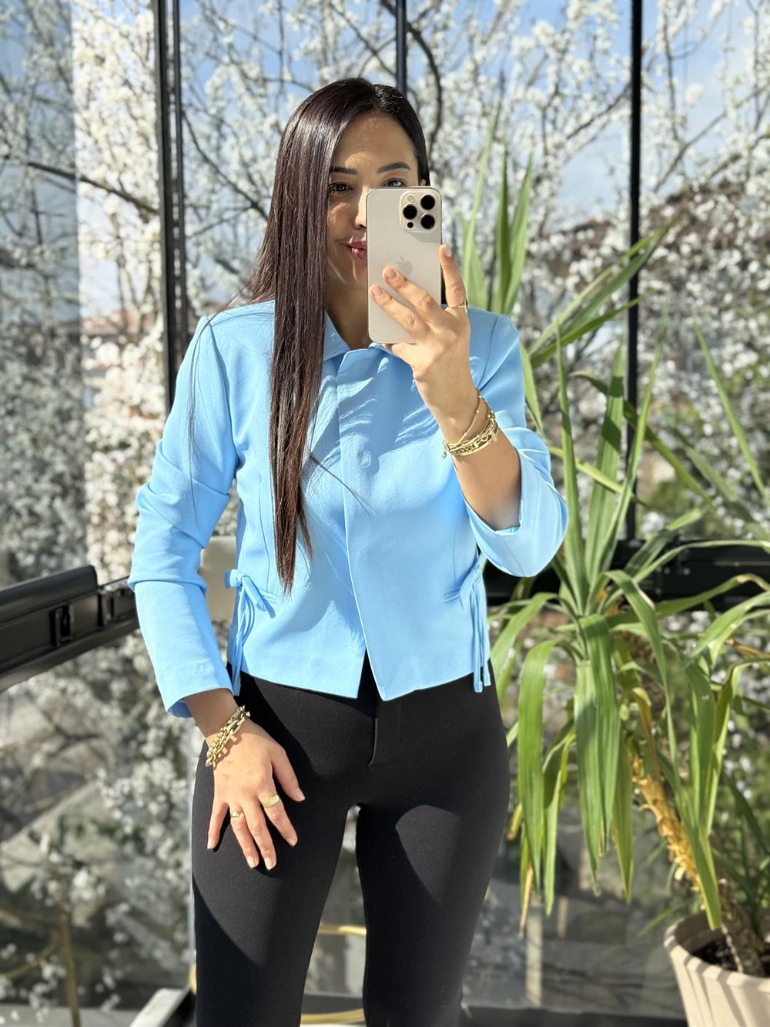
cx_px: 385
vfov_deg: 39.7
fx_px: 1423
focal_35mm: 48
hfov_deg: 30.3
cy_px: 514
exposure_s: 1/1678
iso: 80
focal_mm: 6.76
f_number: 1.78
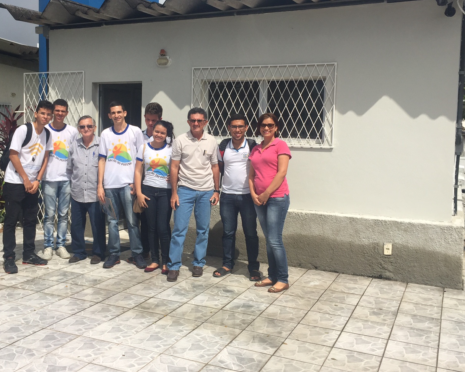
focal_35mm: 38
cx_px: 203
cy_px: 161
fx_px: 523
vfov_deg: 39.1
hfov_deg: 47.8
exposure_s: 1/3968
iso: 32
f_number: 2.2
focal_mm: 4.15
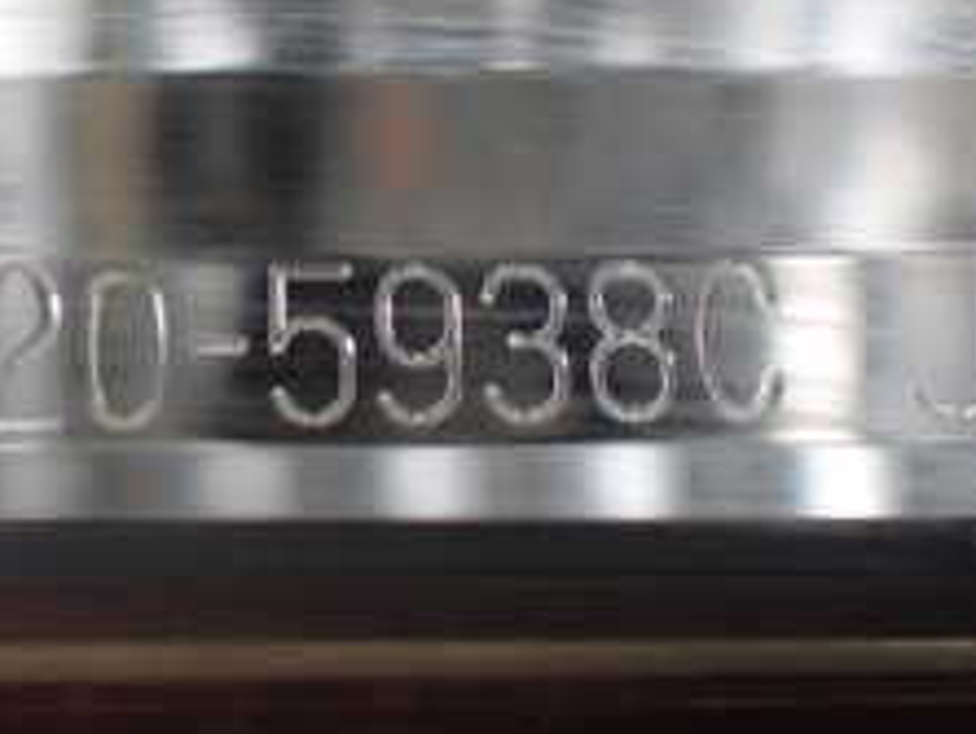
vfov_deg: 18.2
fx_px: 2286
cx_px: -31
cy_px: 264
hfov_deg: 23.0
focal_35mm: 81
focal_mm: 5.4
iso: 250
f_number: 2.3
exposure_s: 1/125
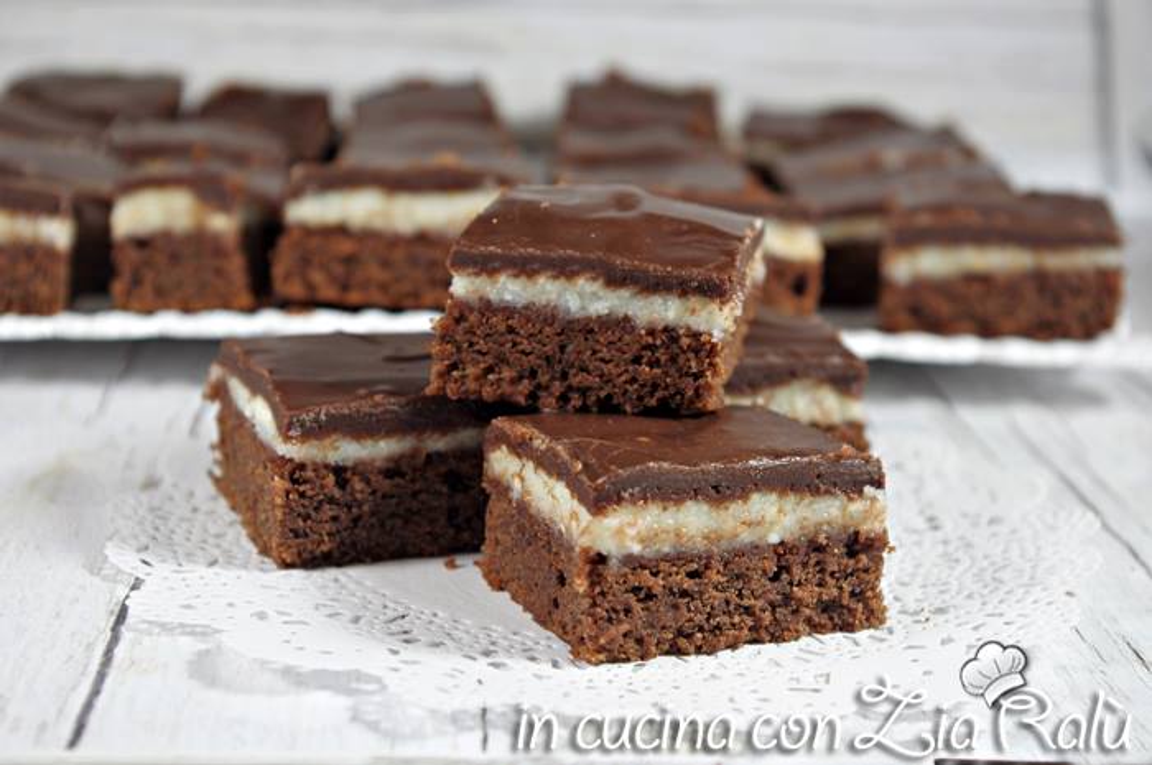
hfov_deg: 33.4
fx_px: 1918
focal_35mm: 60
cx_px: 576
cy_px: 382
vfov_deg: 22.6
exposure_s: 1/25
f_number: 7.1
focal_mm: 40
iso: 200
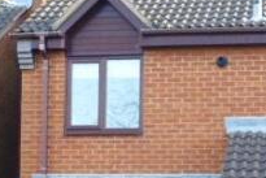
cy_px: 223
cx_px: 134
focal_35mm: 121
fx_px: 895
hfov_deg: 16.9
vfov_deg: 11.1
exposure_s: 1/60
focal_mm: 7.4
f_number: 3.9
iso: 100
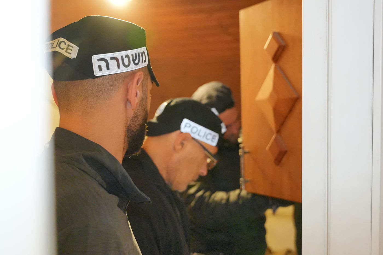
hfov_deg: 41.1
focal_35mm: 48
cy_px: 128
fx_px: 511
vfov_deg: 28.1
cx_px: 192
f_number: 2.8
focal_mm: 32.2
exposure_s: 1/100
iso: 8000
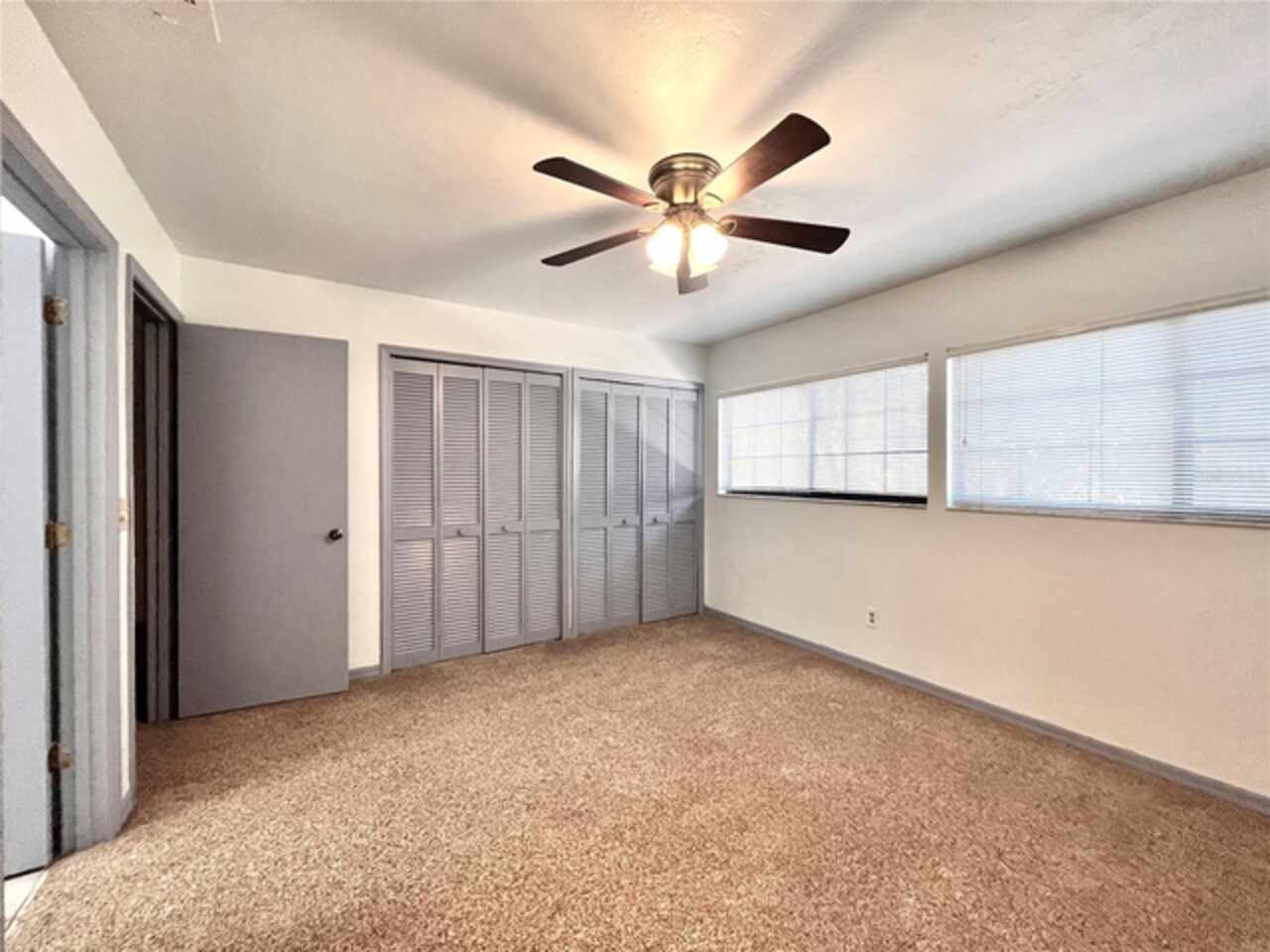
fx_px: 477
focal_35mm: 13
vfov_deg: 89.9
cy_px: 476
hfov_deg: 106.2
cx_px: 635
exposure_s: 1/60
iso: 320
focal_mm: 1.57
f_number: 1.8
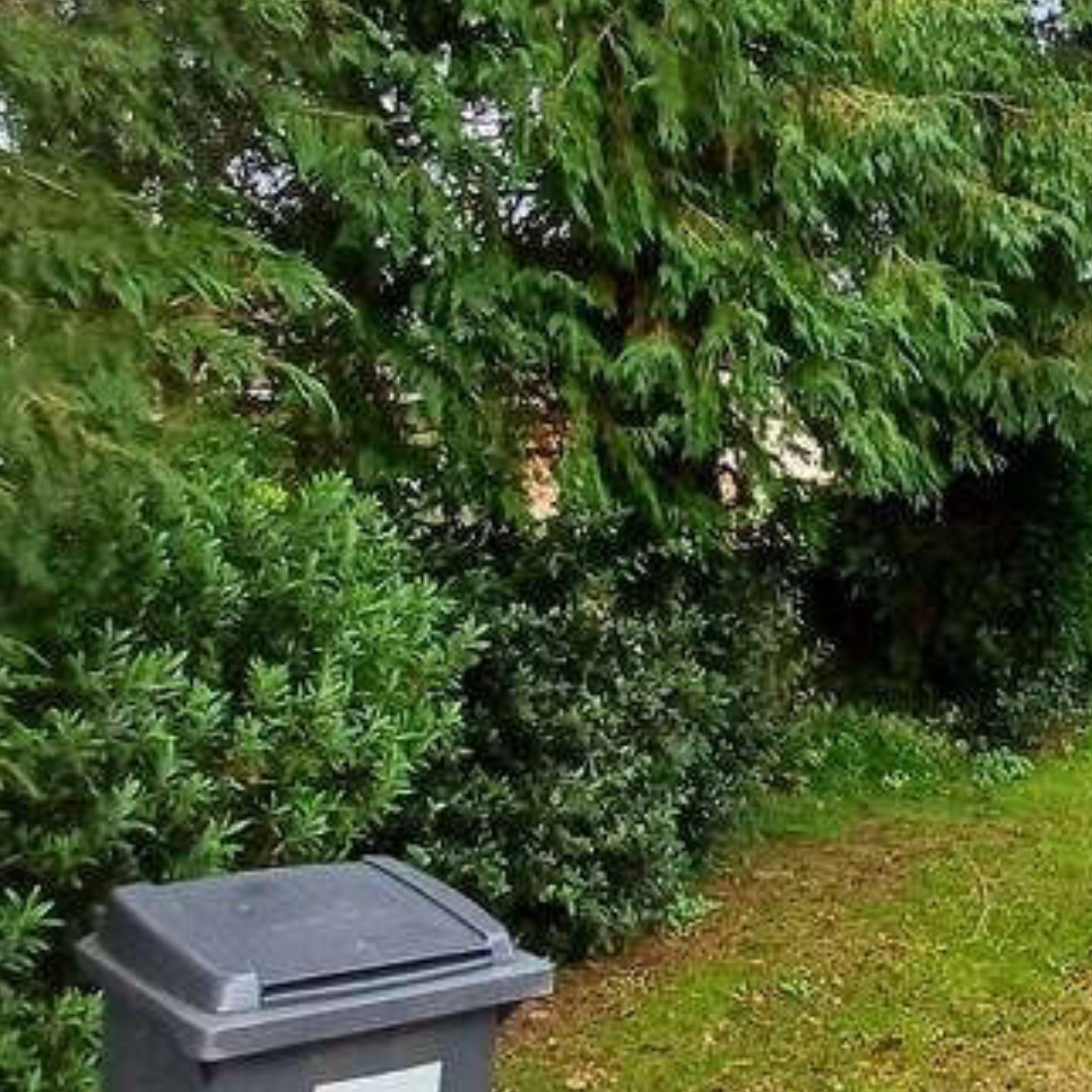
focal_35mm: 45
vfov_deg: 37.5
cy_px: 526
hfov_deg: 35.1
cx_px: 1004
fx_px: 1606
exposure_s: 1/335
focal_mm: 1.64
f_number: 2.2
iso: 40
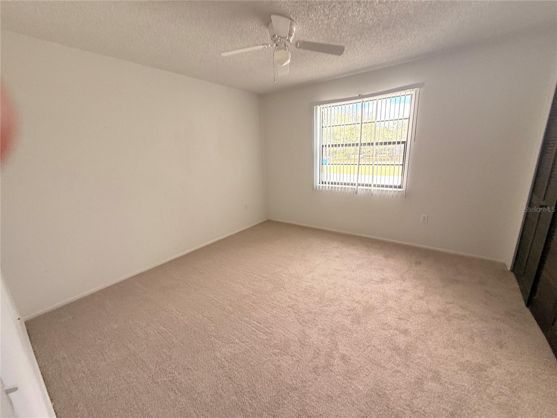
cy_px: 209
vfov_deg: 85.7
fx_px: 225
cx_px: 278
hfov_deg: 102.1
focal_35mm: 14
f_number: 2.2
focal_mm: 2.22
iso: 80
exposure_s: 1/99
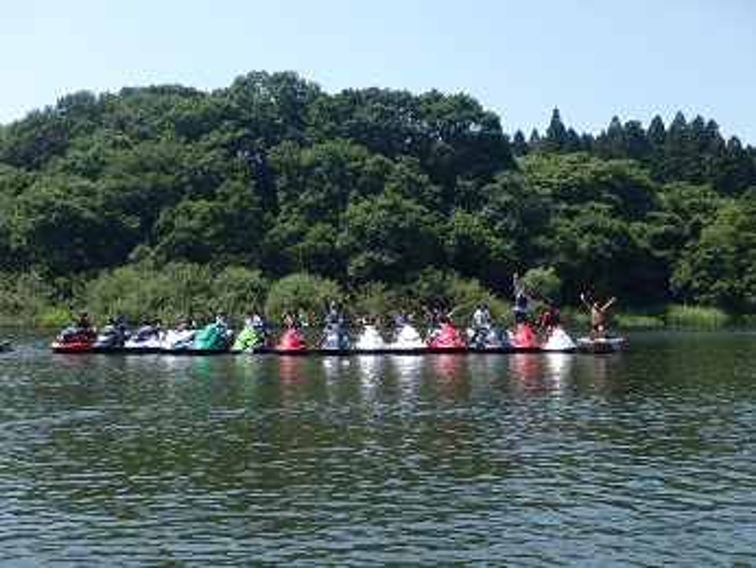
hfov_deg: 41.2
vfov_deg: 31.6
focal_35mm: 46
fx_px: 1005
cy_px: 284
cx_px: 378
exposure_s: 1/400
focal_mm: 8.3
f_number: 4.9
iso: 125
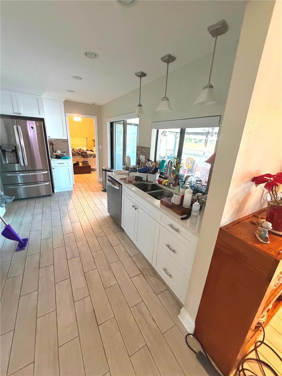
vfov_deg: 102.1
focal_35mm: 14
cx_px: 141
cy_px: 188
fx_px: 152
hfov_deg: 85.7
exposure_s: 1/60
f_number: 2.2
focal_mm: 2.22
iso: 640
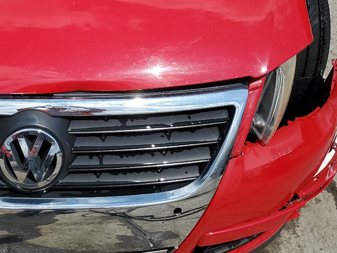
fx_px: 555
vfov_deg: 24.9
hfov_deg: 32.8
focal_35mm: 57
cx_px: 67
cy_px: 24
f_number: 1.5
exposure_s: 1/10000
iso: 50
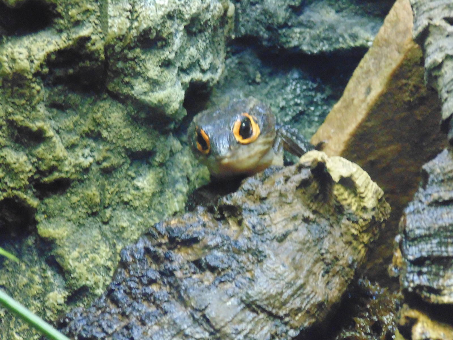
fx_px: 3664
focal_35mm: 280
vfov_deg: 5.3
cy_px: 170
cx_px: 226
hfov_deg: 7.1
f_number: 5.8
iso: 800
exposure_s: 1/10
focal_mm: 50.1
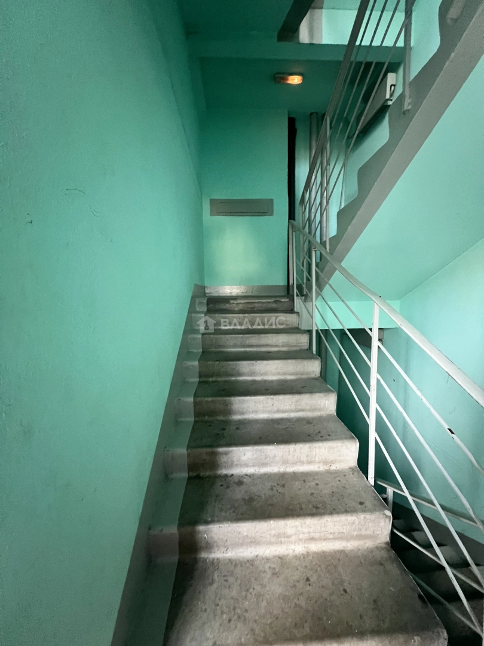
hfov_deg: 89.9
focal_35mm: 13
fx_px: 242
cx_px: 242
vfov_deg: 106.2
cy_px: 323
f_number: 1.8
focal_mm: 1.57
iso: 800
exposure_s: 1/34
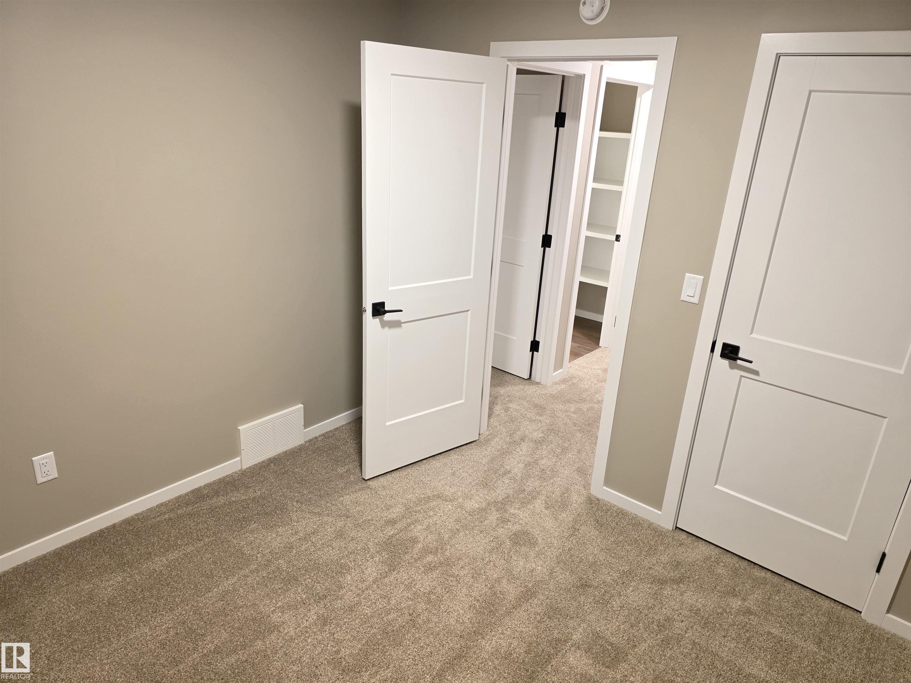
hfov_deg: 73.9
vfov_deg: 58.9
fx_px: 605
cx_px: 456
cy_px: 342
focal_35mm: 23
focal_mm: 6.3
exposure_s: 1/120
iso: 1000
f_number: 1.7
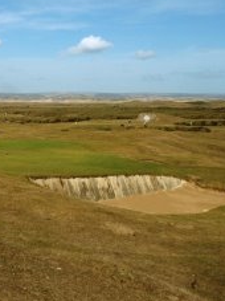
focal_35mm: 57
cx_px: -34
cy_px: 123
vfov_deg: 33.7
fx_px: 494
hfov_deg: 23.7
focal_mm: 20
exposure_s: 1/160
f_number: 22
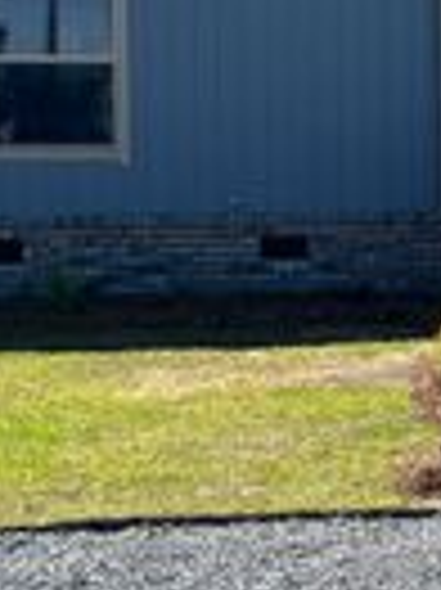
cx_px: 670
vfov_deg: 19.8
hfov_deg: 13.9
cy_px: 187
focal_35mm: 99
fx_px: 1684
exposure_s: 1/2513
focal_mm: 5.7
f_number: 1.5
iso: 50
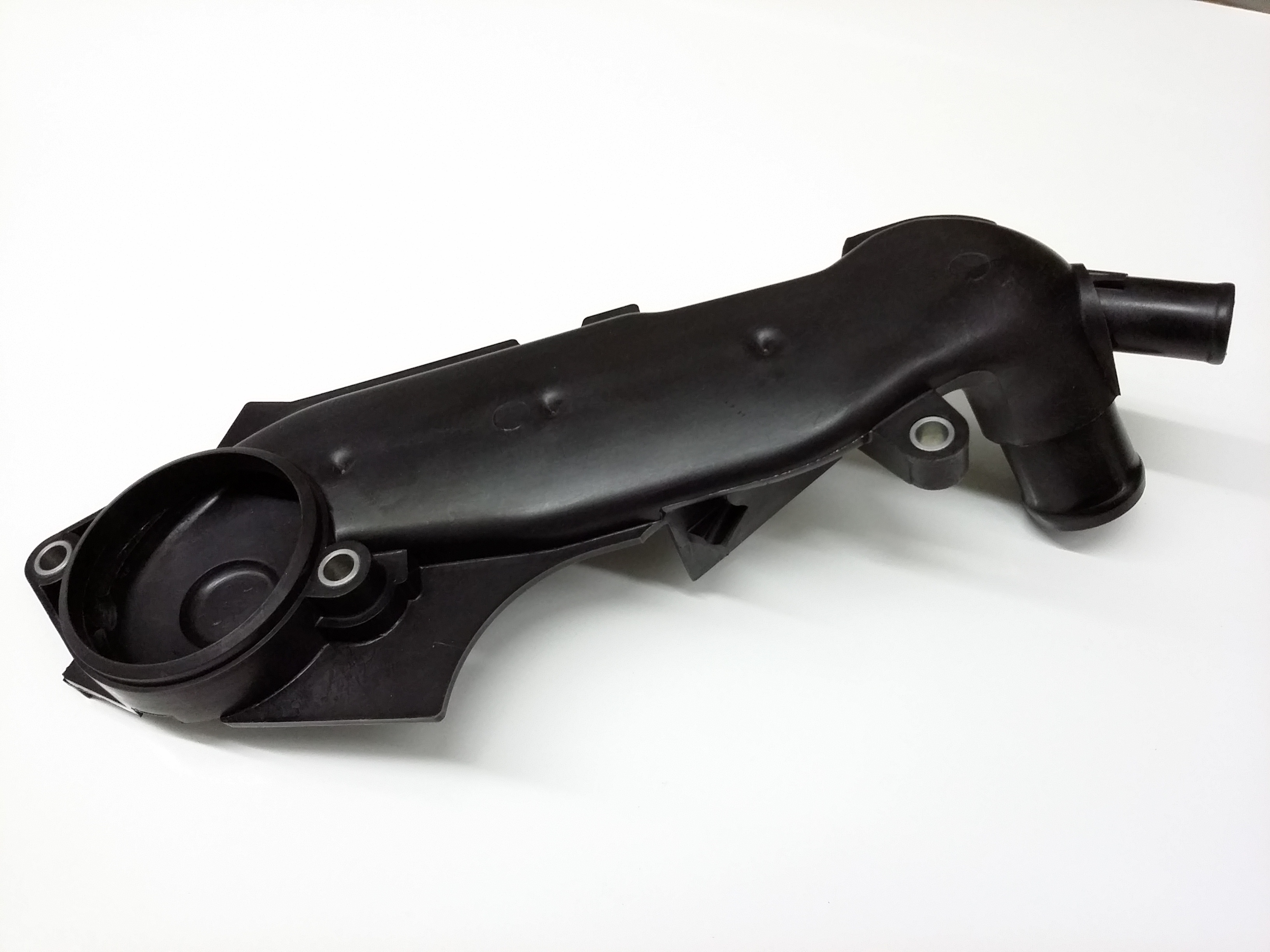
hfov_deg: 56.8
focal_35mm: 32
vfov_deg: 44.2
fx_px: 1174
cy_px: 476
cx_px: 635
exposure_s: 1/15
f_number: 2.4
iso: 200
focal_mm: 3.4
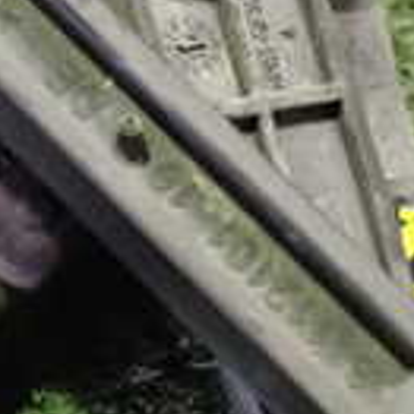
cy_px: 88
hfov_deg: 14.4
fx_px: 1637
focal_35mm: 121
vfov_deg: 14.3
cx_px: 281
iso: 1250
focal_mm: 5.4
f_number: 2.3
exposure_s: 1/30
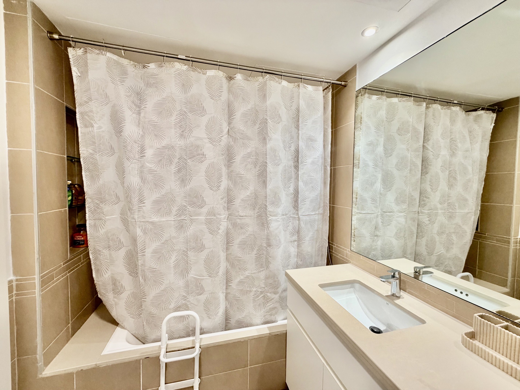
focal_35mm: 14
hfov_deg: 102.1
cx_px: 260
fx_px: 210
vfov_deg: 85.7
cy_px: 195
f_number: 2.2
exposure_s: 1/100
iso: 200
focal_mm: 2.22
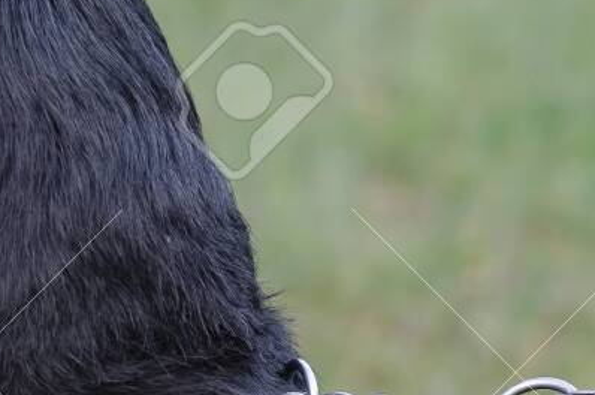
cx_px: -33
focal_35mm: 245
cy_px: 35
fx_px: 4043
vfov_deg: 5.6
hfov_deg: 8.4
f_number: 3.5
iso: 320
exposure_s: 1/125
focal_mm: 50
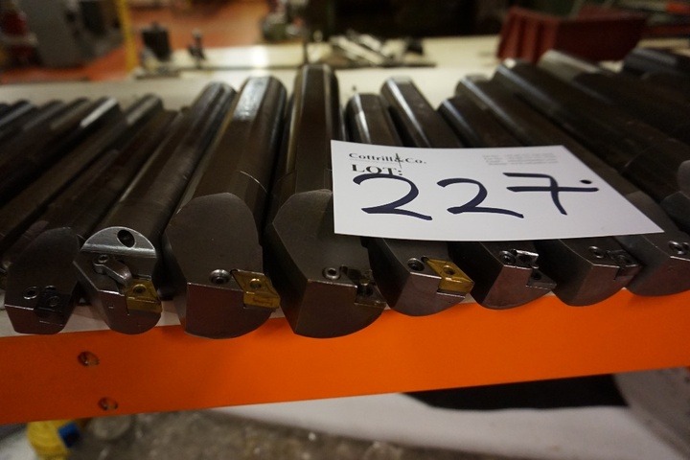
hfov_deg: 73.7
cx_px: 345
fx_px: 460
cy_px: 230
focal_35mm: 24
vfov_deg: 53.1
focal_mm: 16
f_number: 3.5
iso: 2000
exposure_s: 1/60
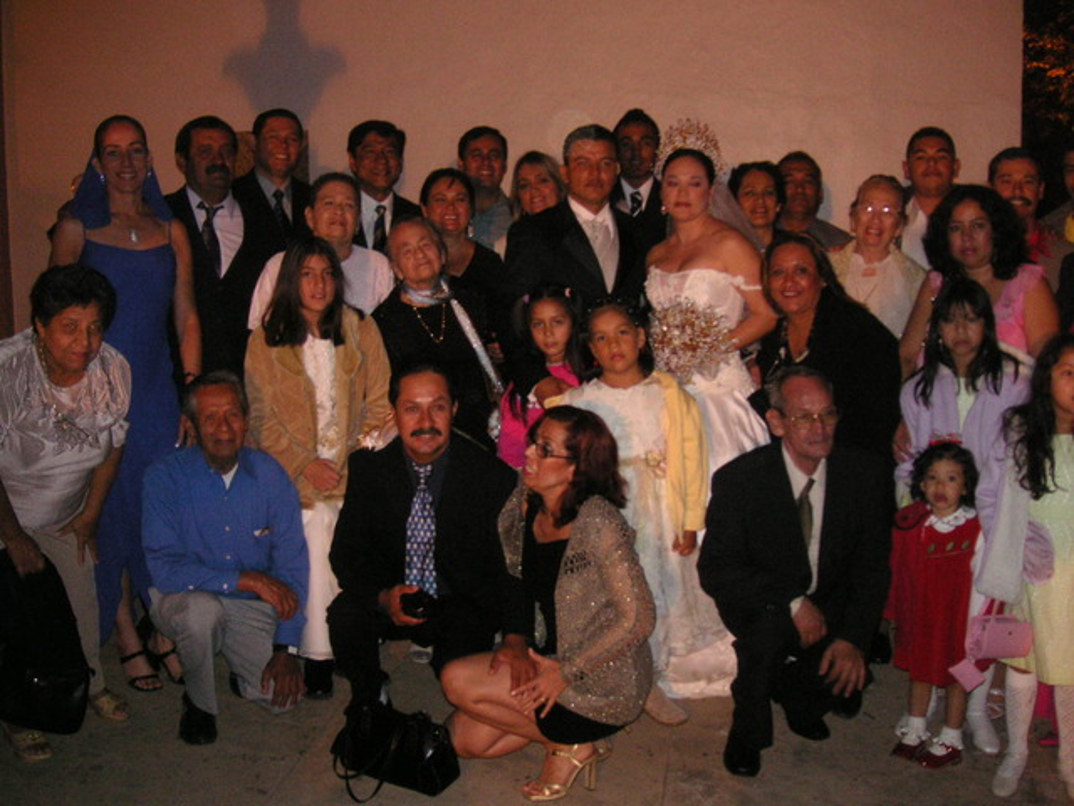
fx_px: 1148
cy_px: 403
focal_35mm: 37
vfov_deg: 38.7
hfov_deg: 50.1
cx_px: 537
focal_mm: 6.1
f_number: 2.8
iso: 160
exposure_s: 1/45
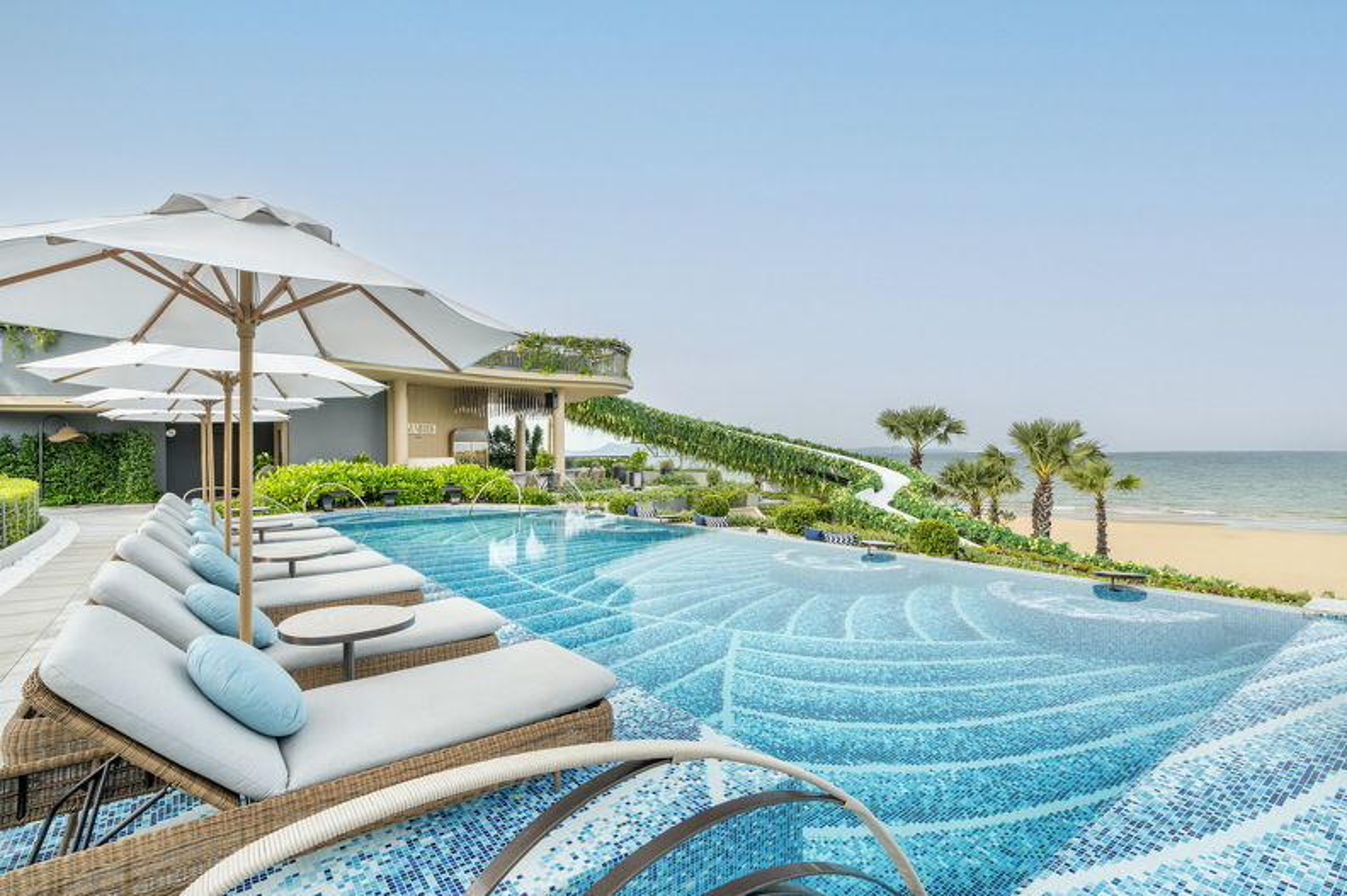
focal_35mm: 17
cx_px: 674
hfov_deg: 93.3
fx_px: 636
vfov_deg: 70.4
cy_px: 448
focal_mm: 17
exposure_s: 1/13
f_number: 16
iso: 100
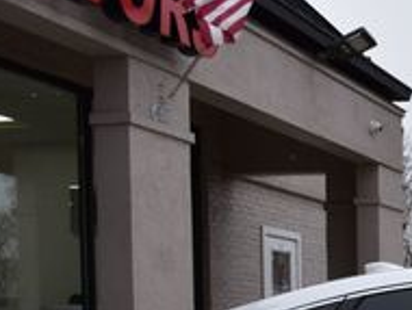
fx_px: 1156
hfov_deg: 17.8
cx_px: 646
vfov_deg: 14.5
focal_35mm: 97
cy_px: 427
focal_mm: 20
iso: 400
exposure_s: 1/160
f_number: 9
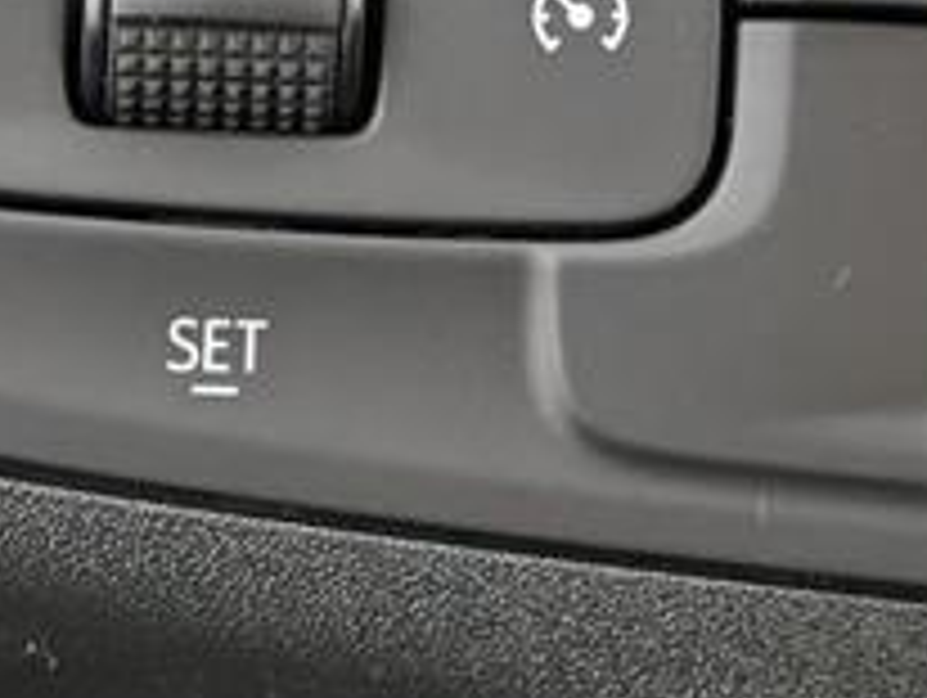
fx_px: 4075
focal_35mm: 152
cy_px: -27
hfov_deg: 13.0
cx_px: 418
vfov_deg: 9.7
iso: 599
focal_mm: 6.9
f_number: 1.68
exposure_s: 1/556
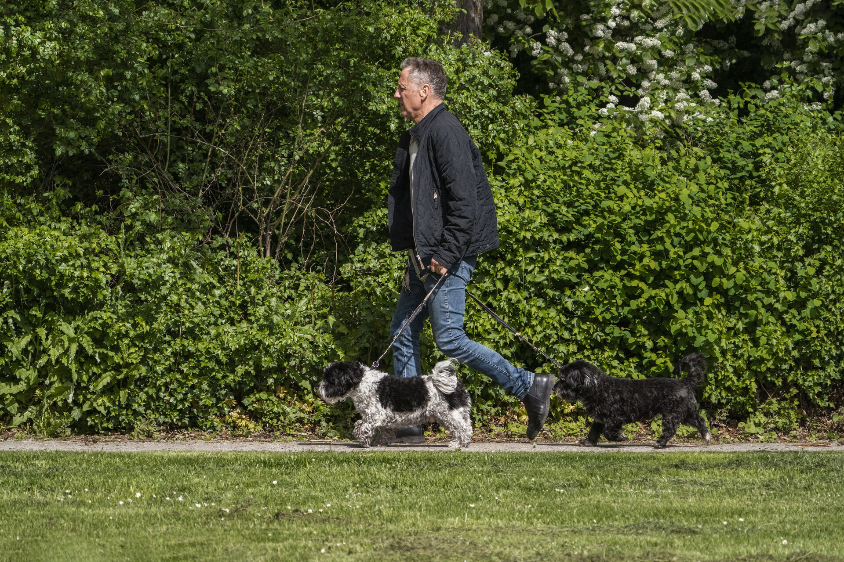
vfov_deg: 4.4
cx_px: 422
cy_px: 281
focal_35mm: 315
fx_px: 7384
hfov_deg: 6.5
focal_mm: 315
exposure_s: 1/5000
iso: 2500
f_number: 9
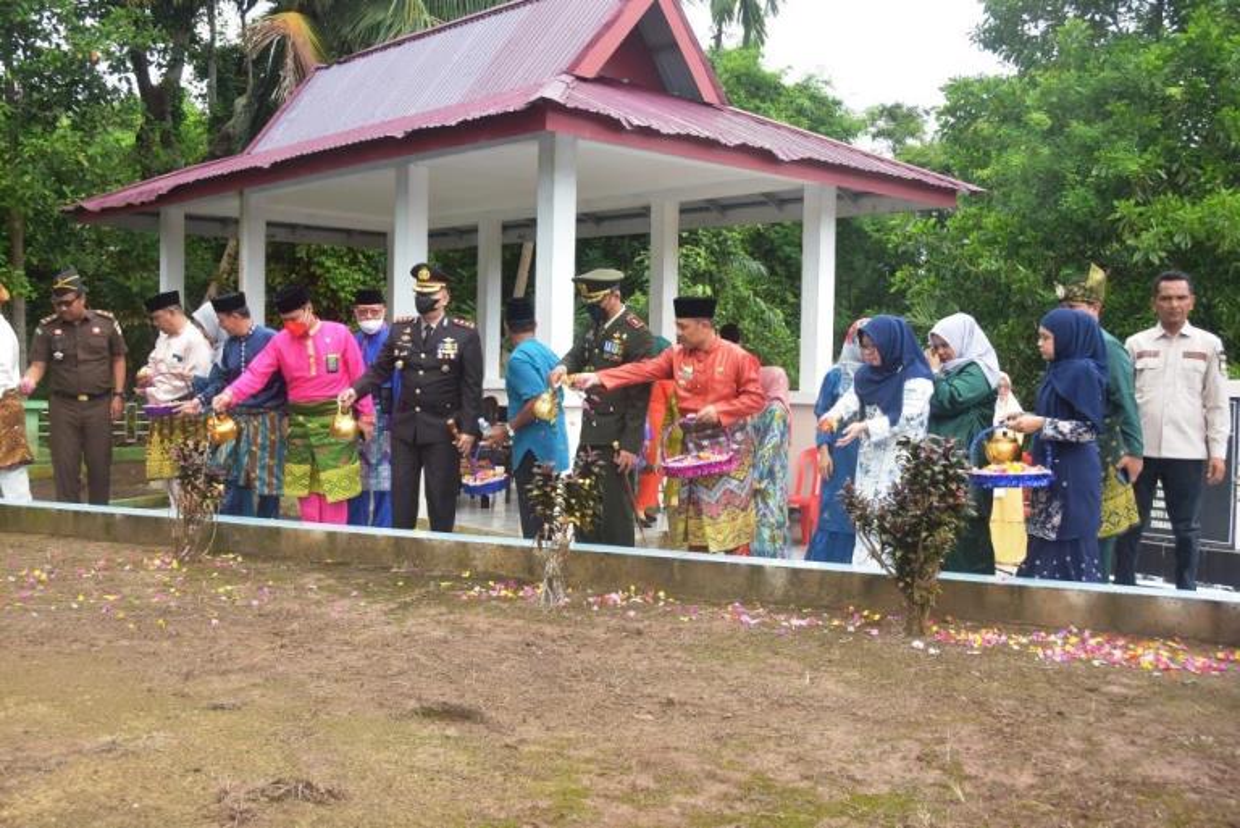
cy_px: 414
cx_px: 620
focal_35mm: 39
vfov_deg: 34.3
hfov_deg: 49.5
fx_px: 1344
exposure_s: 1/200
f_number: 5.6
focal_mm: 26
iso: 320
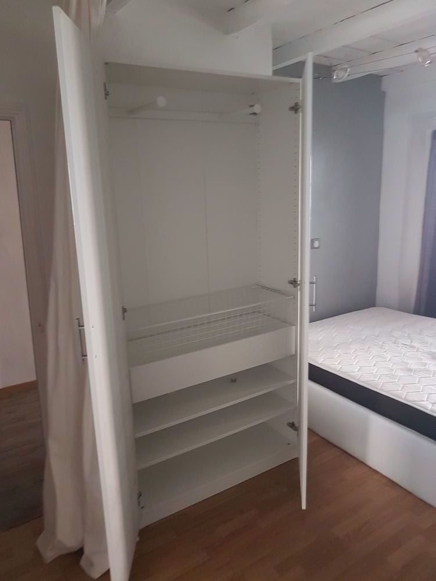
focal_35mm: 26
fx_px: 437
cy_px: 290
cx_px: 218
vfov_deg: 67.3
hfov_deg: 53.1
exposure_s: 1/10
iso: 250
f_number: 1.7
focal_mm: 4.2
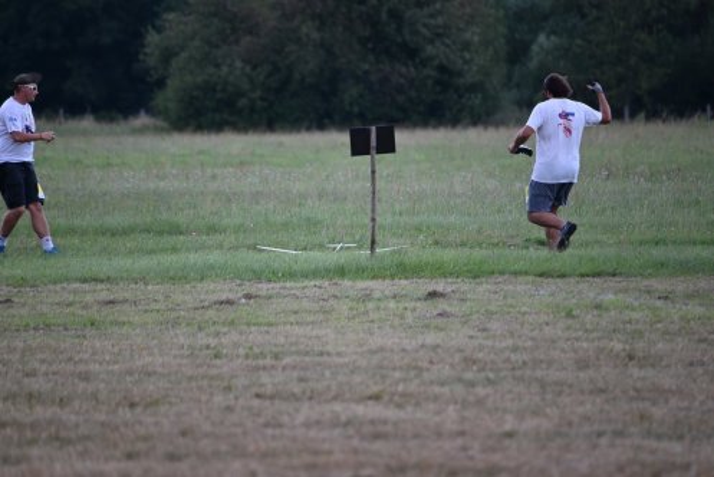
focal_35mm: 400
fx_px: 7938
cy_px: 238
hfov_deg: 5.2
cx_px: 357
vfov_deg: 3.4
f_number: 6.3
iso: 640
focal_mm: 400
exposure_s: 1/400
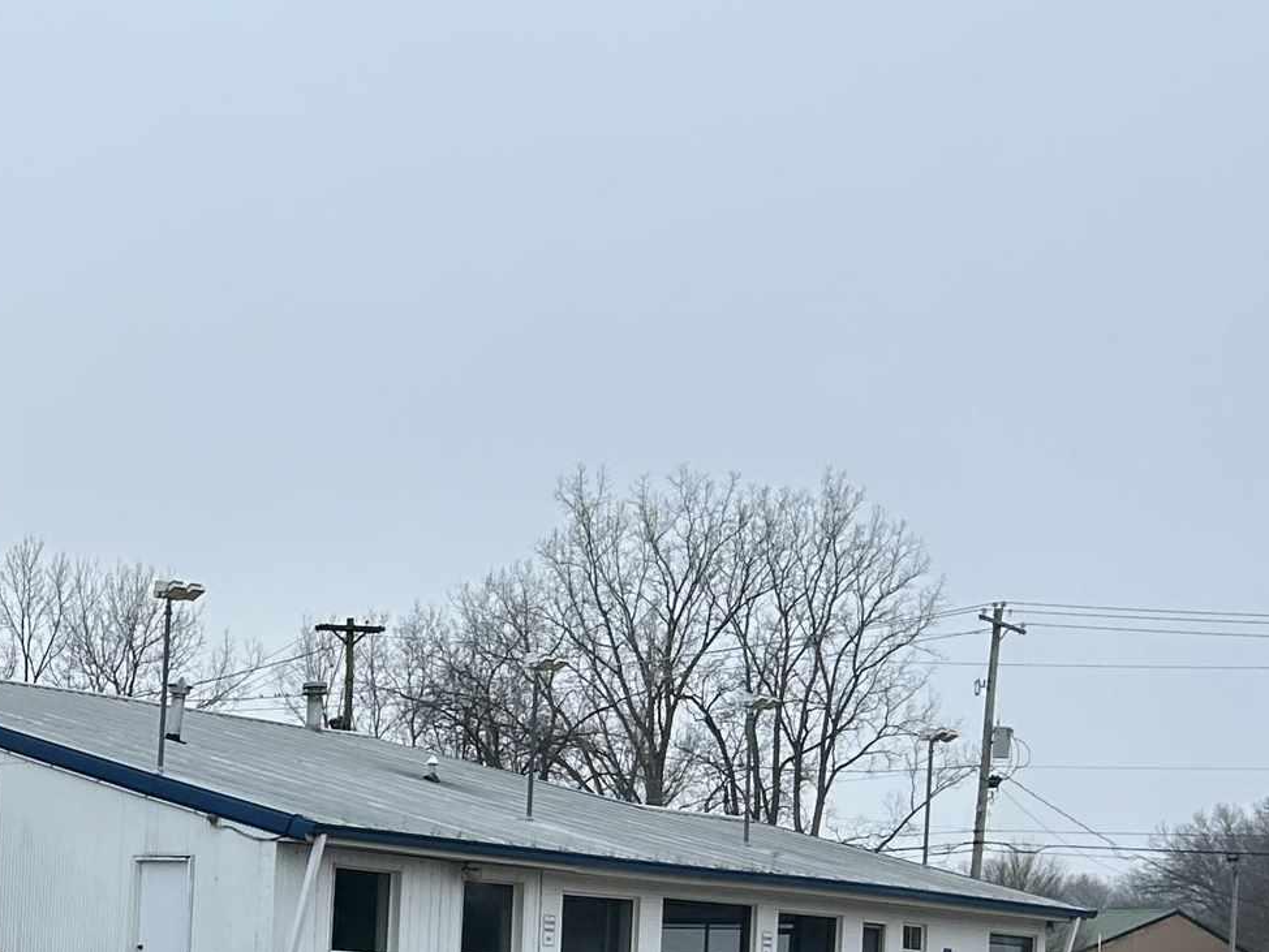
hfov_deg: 22.4
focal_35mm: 82
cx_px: -143
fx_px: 3007
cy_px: 1000
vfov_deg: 17.5
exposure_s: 1/121
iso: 50
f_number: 1.5
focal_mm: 5.7
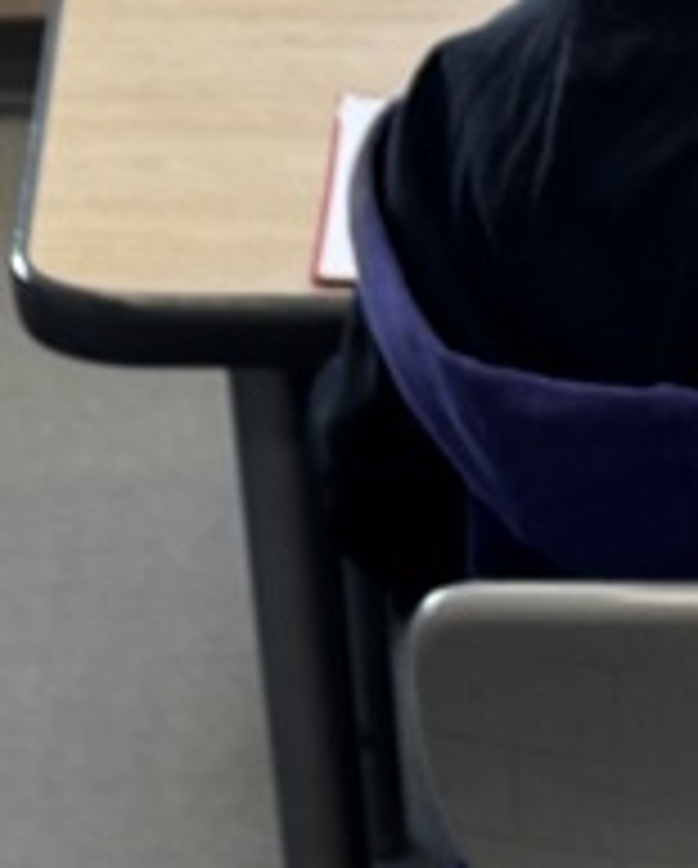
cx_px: 1045
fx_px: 3194
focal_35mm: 124
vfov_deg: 12.8
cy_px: 1916
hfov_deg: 11.9
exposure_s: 1/116
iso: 200
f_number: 1.78
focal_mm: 6.76
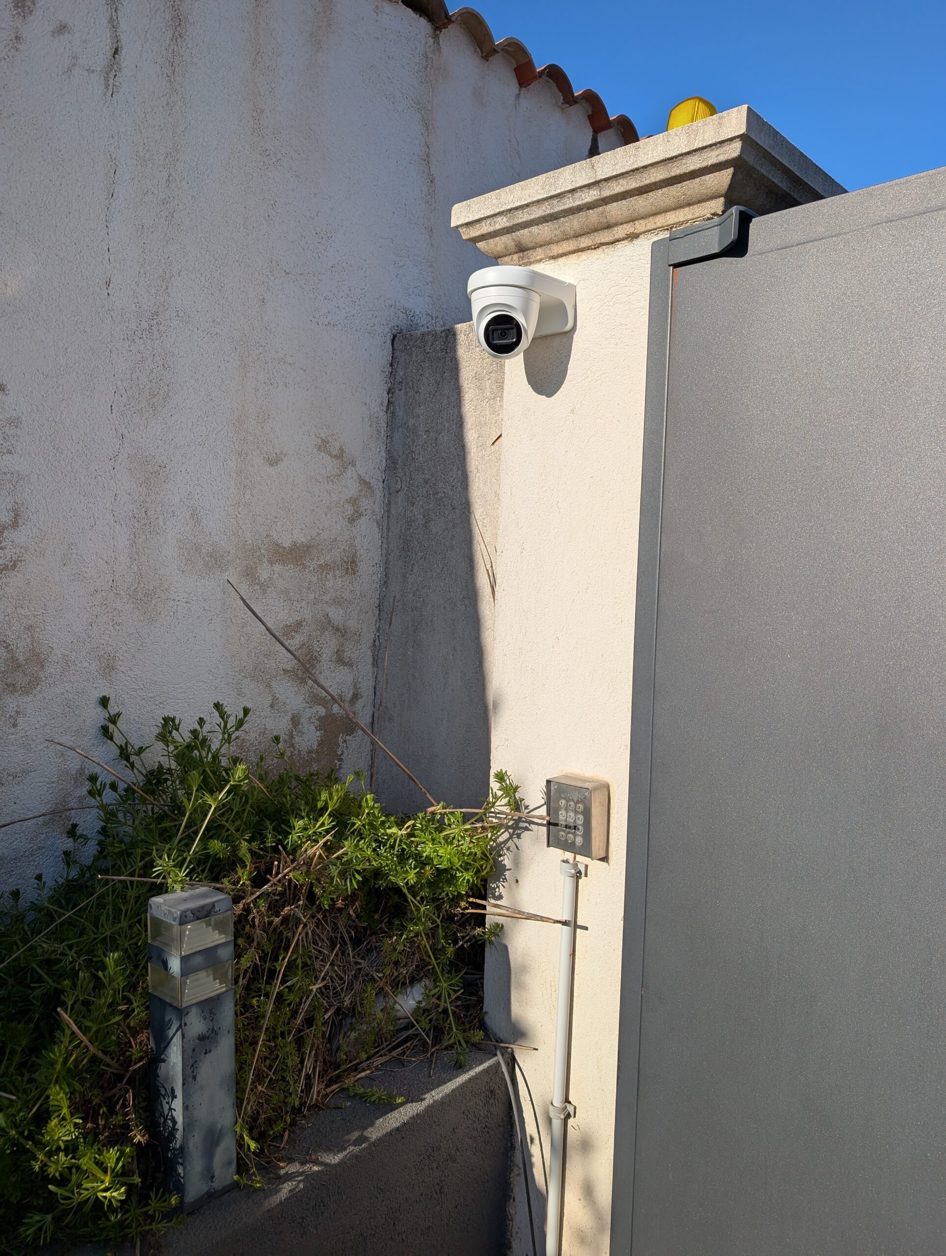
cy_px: 628
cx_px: 473
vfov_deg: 71.5
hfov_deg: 56.9
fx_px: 872
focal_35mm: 24
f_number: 1.68
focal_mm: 6.9
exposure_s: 1/1587
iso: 21
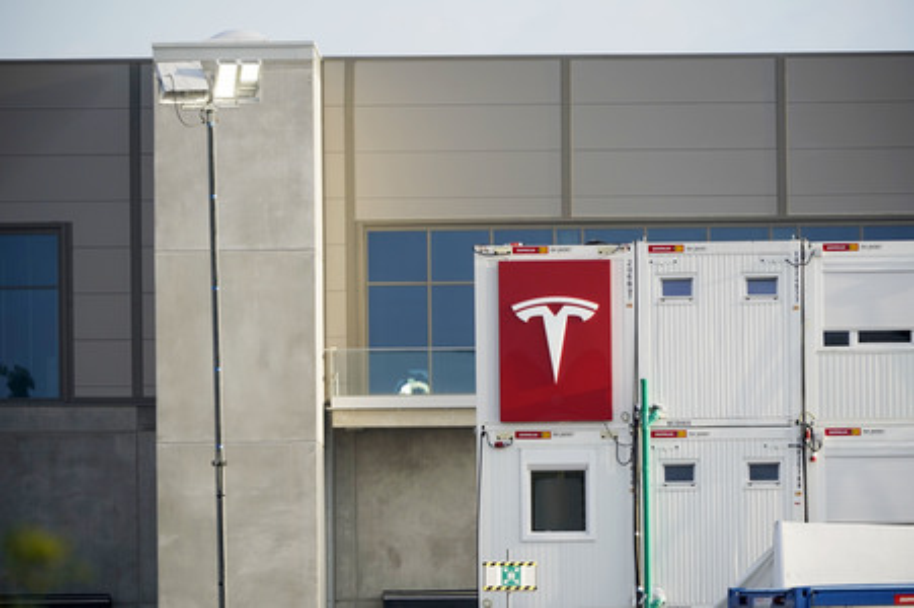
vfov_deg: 2.3
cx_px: 457
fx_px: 15222
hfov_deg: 3.4
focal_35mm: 600
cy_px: 304
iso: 640
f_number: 8
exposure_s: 1/800
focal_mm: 600
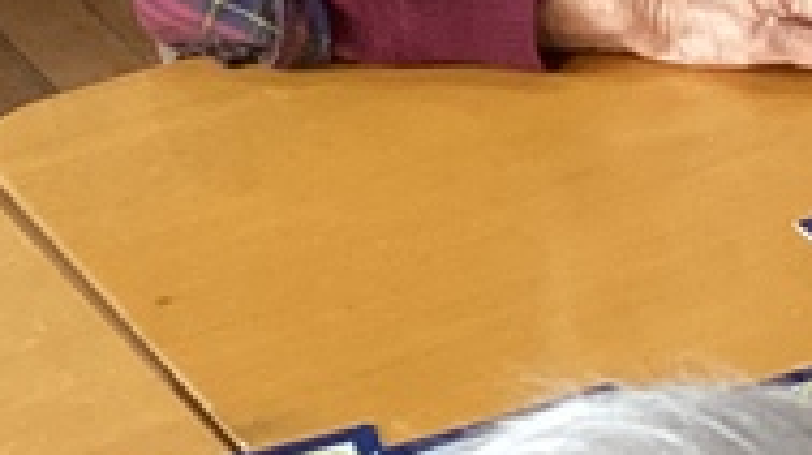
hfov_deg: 10.8
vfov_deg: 6.8
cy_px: 60
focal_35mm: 179
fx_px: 3851
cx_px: 1693
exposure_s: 1/60
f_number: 2.4
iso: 200
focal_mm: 3.3
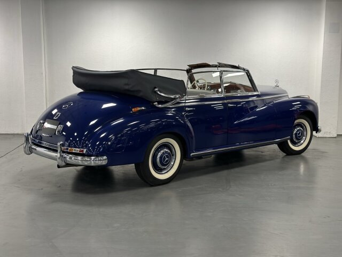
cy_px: 128
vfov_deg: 30.3
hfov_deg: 39.7
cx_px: 171
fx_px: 474
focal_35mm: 48
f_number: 1.78
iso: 125
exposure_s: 1/60
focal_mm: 6.86
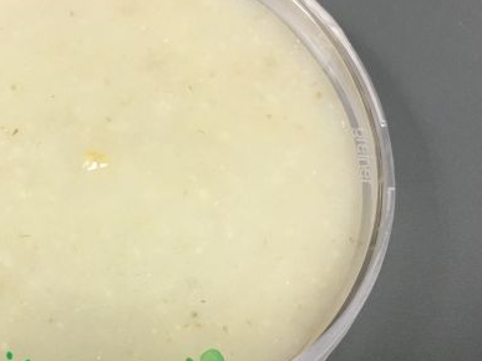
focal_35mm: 60
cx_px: 133
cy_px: 199
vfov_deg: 24.4
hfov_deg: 31.7
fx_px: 835
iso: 125
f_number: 2.2
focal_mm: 4.15
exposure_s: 1/33
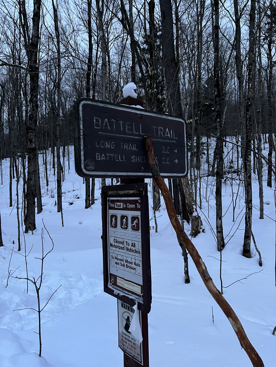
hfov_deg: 53.1
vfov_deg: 67.3
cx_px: 138
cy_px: 184
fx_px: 276
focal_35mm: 26
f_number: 1.5
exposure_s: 1/40
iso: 640
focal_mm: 5.7
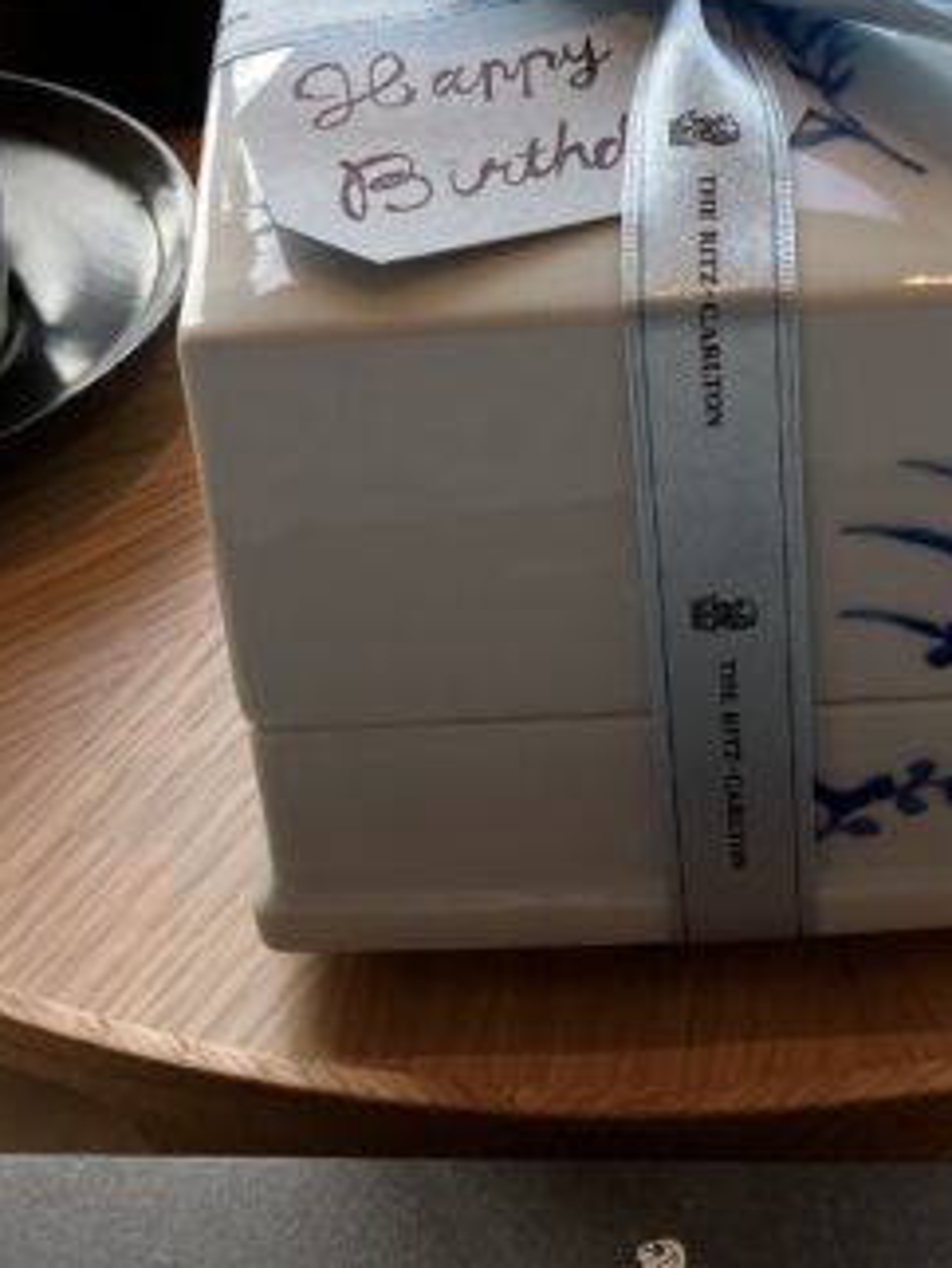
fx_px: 3259
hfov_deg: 16.6
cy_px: 1272
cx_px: 614
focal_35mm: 89
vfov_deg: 21.2
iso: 25
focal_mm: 3.99
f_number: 1.8
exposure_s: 1/100
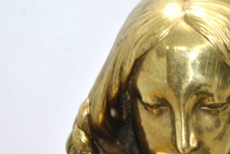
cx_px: 185
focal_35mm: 136
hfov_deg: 15.0
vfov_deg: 10.1
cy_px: 109
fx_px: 870
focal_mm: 40
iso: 200
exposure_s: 1/10
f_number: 5.3
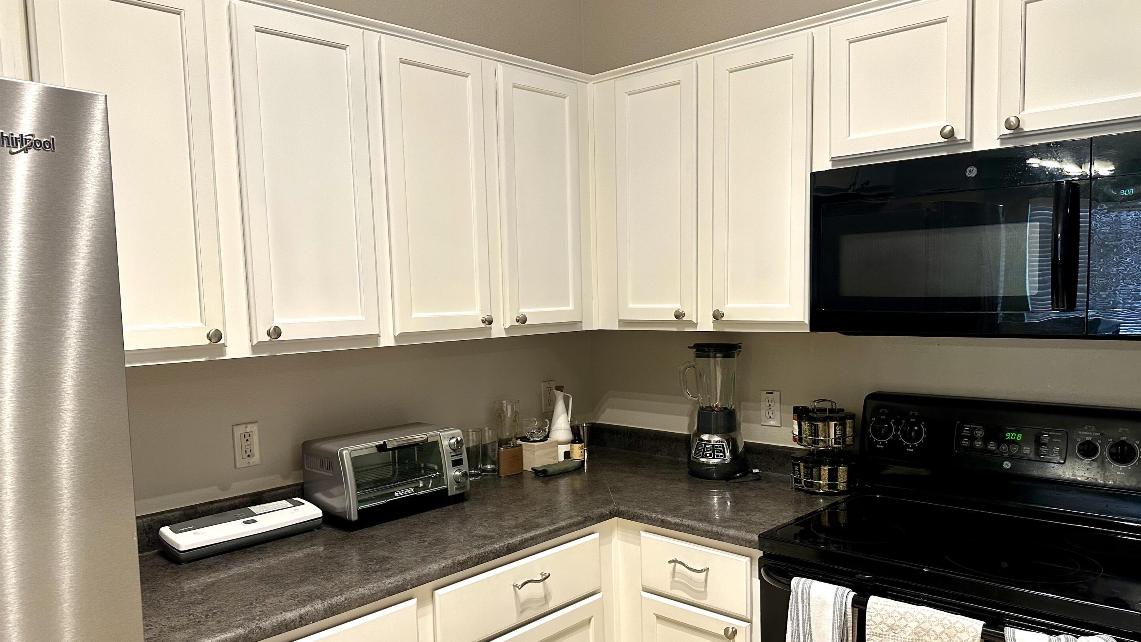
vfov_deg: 42.8
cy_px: 373
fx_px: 817
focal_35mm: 27
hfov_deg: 69.8
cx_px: 555
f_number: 1.78
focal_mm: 6.86
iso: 200
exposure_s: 1/60
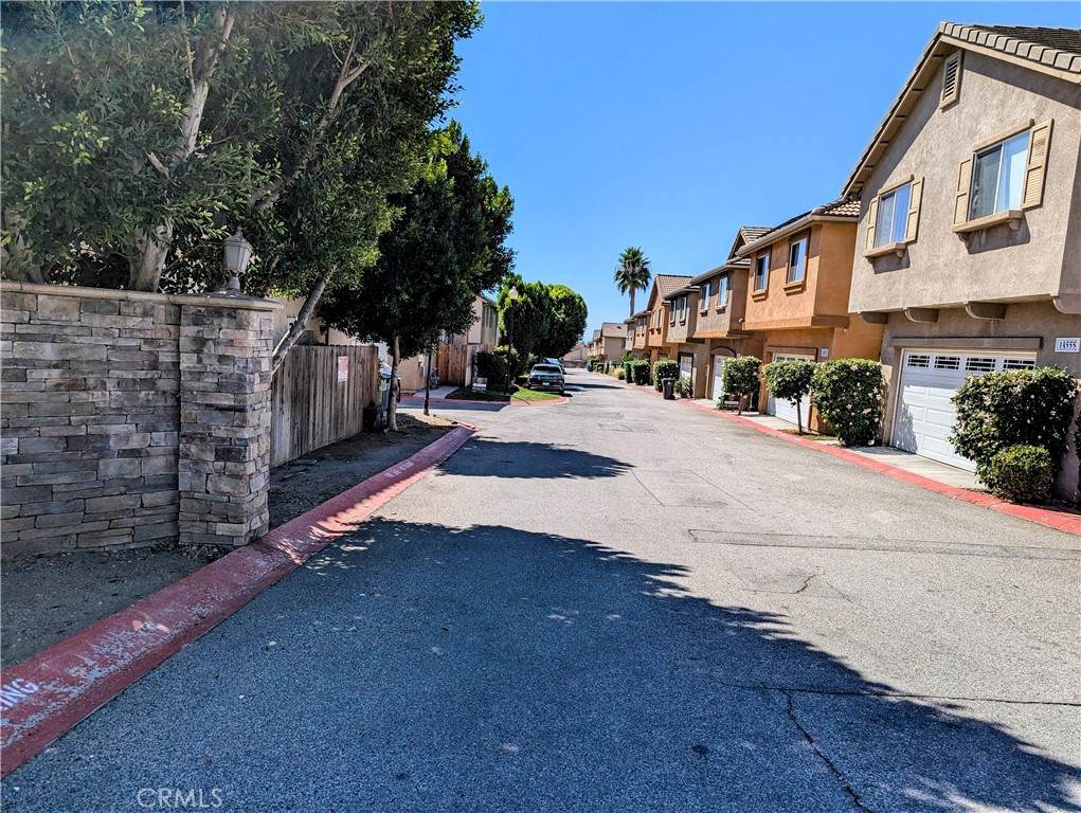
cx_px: 540
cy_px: 406
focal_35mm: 24
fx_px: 750
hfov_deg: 71.5
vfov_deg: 56.9
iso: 46
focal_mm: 6.81
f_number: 1.85
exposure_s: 1/2262
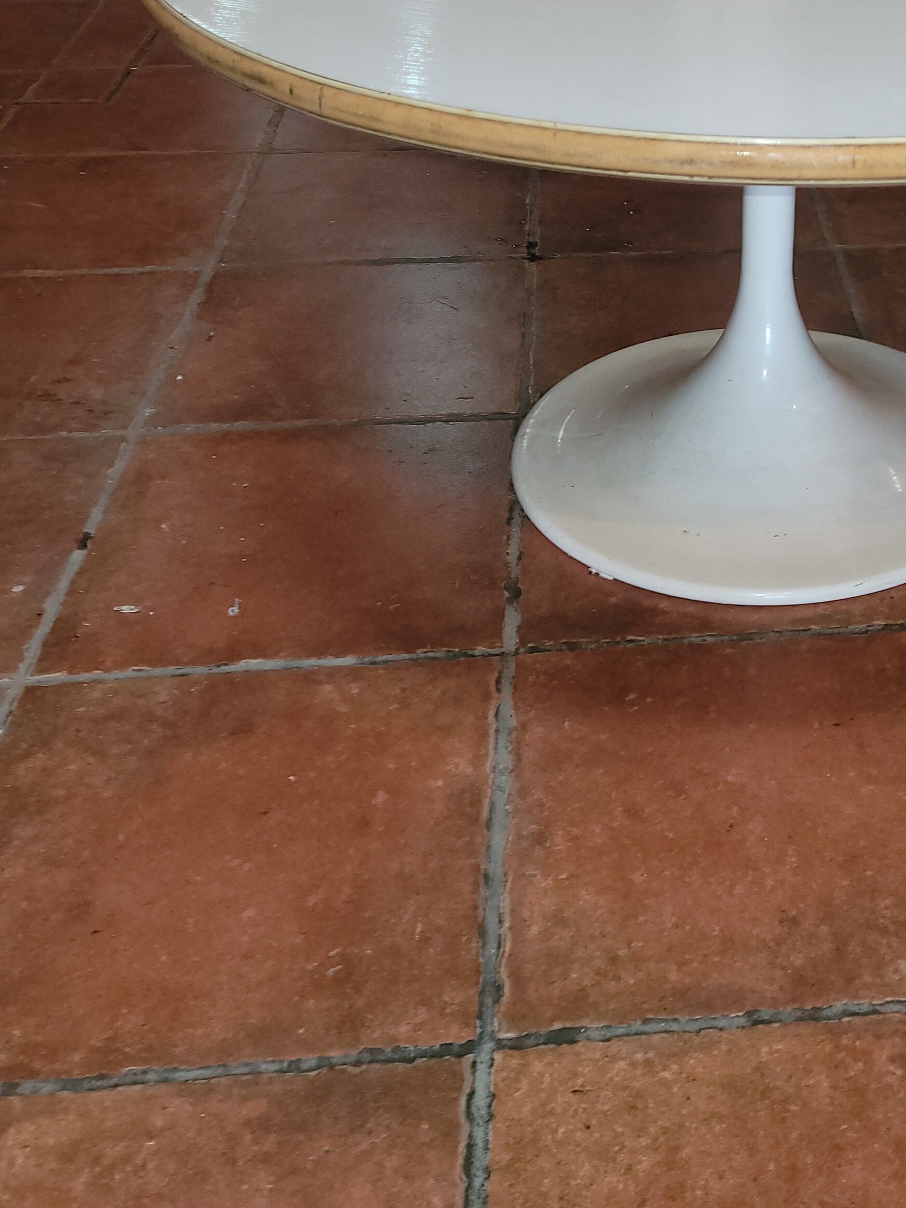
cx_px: 780
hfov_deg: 31.0
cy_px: 439
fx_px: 1571
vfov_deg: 41.7
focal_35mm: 45
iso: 100
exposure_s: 1/25
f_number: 1.8
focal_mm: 5.4
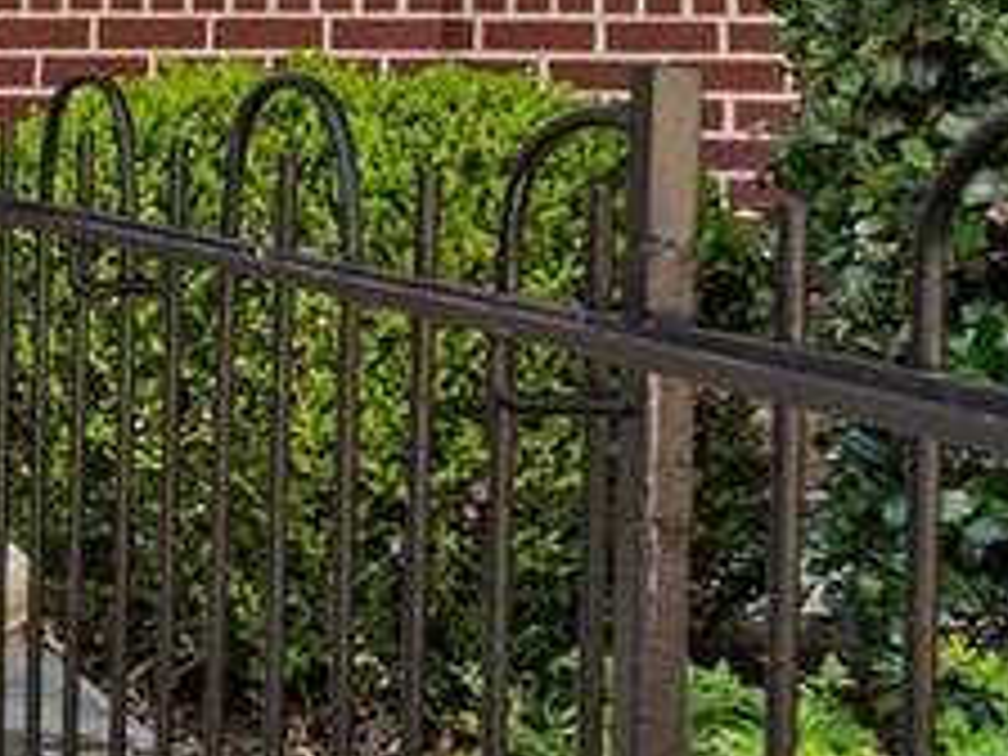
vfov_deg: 16.3
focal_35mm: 88
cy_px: -50
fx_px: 2563
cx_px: -1354
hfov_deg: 14.8
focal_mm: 16
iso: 200
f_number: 8
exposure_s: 1/6
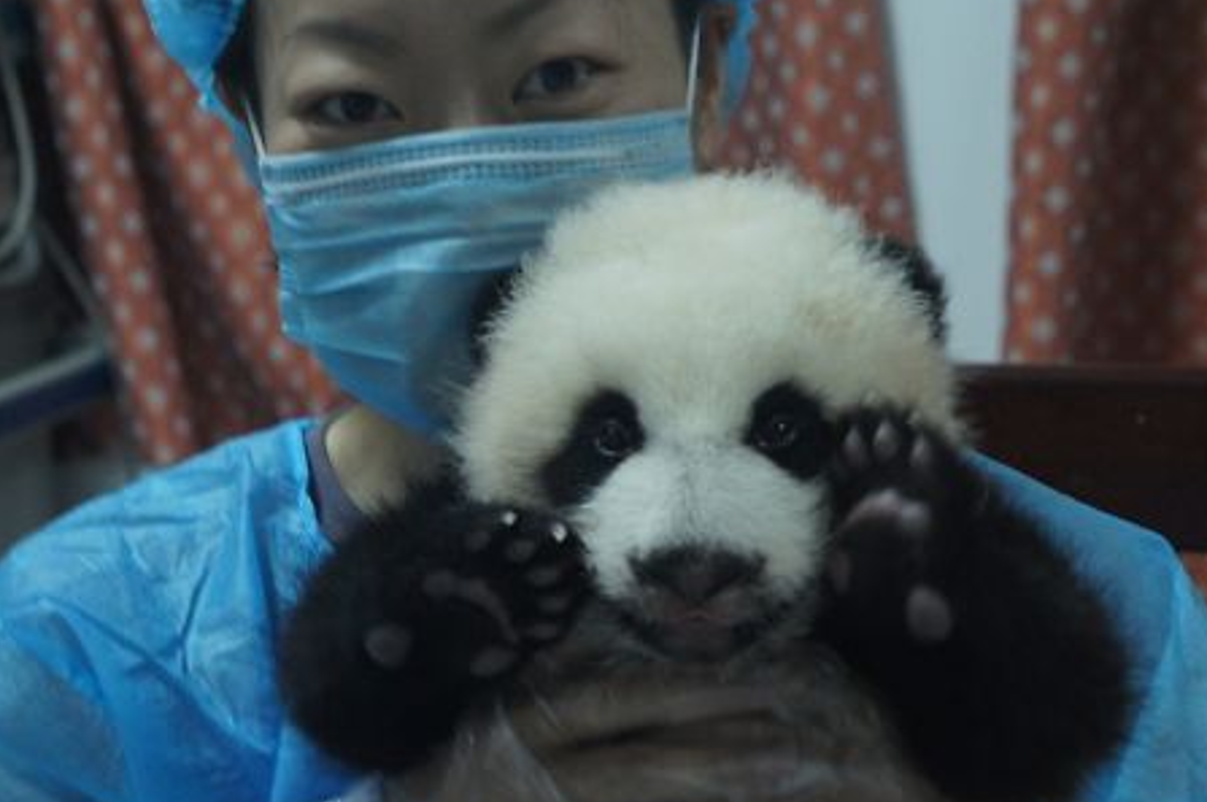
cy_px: 297
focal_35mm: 112
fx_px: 3740
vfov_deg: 12.2
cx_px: 466
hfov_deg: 18.3
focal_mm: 55
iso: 1600
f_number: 5.6
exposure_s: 1/20
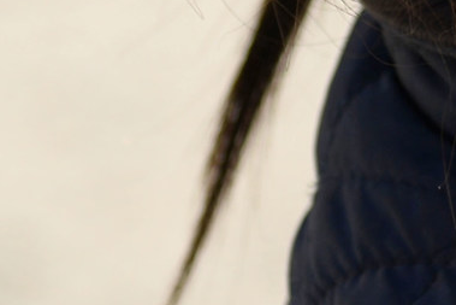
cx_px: 1183
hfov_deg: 2.7
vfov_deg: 1.8
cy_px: -533
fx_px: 9630
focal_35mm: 760
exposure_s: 1/1000
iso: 100
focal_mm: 120
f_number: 4
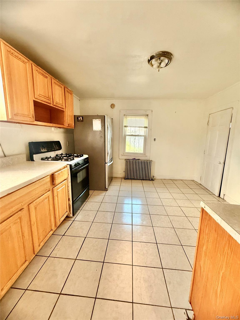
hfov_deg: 85.7
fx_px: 129
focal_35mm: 14
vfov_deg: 102.1
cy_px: 160
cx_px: 120
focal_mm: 2.22
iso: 640
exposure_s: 1/120
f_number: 2.2
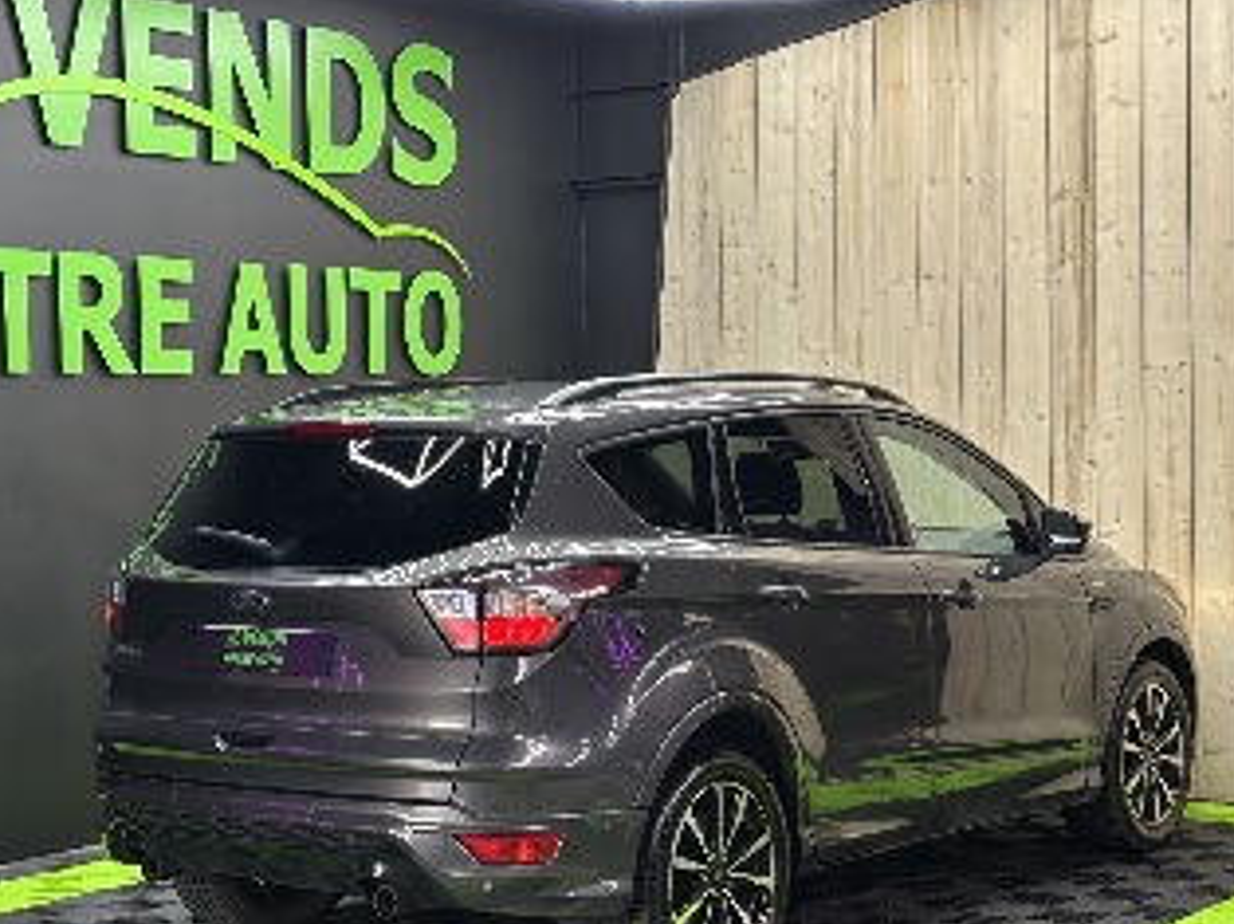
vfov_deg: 21.3
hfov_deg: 28.2
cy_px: 472
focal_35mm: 69
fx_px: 2458
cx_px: 558
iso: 100
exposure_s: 1/50
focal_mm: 5.96
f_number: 1.6
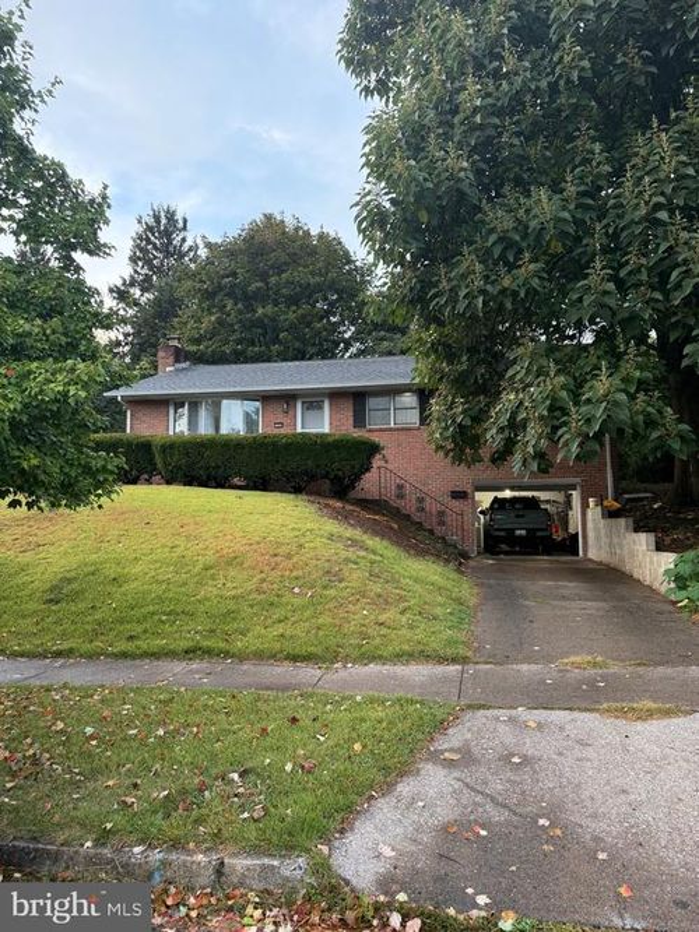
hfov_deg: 56.8
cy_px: 466
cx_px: 350
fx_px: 646
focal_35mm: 24
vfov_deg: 71.6
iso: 200
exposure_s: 1/199
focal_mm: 6.76
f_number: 1.78
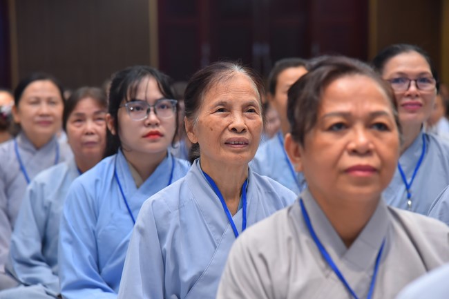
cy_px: 150
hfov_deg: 17.1
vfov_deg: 11.4
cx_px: 224
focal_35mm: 120
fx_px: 1496
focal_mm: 120
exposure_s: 1/100
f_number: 5
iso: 1250
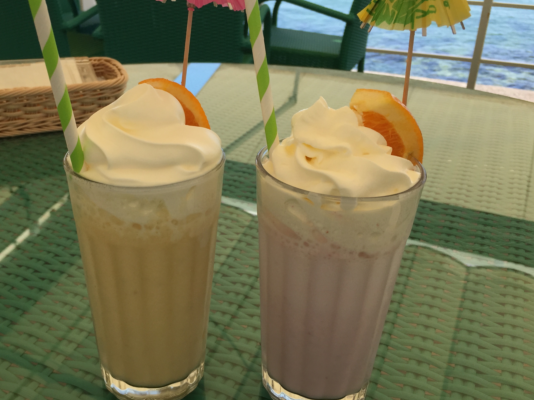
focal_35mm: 37
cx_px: 201
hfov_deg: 49.7
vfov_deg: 38.7
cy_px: 194
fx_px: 571
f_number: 2.2
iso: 32
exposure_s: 1/842
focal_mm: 4.15
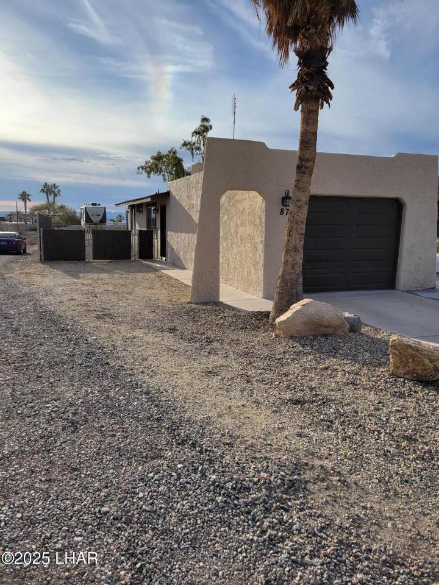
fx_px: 440
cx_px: 220
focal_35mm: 26
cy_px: 292
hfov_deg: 53.1
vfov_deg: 67.3
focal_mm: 5.4
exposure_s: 1/3850
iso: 40
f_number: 1.8
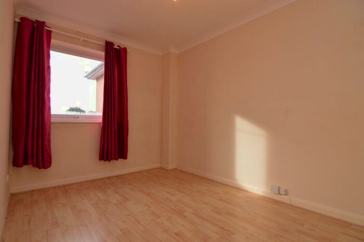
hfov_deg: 95.0
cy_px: 121
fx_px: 167
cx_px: 182
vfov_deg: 72.0
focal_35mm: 16
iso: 220
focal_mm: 11
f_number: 5.6
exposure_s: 1/125
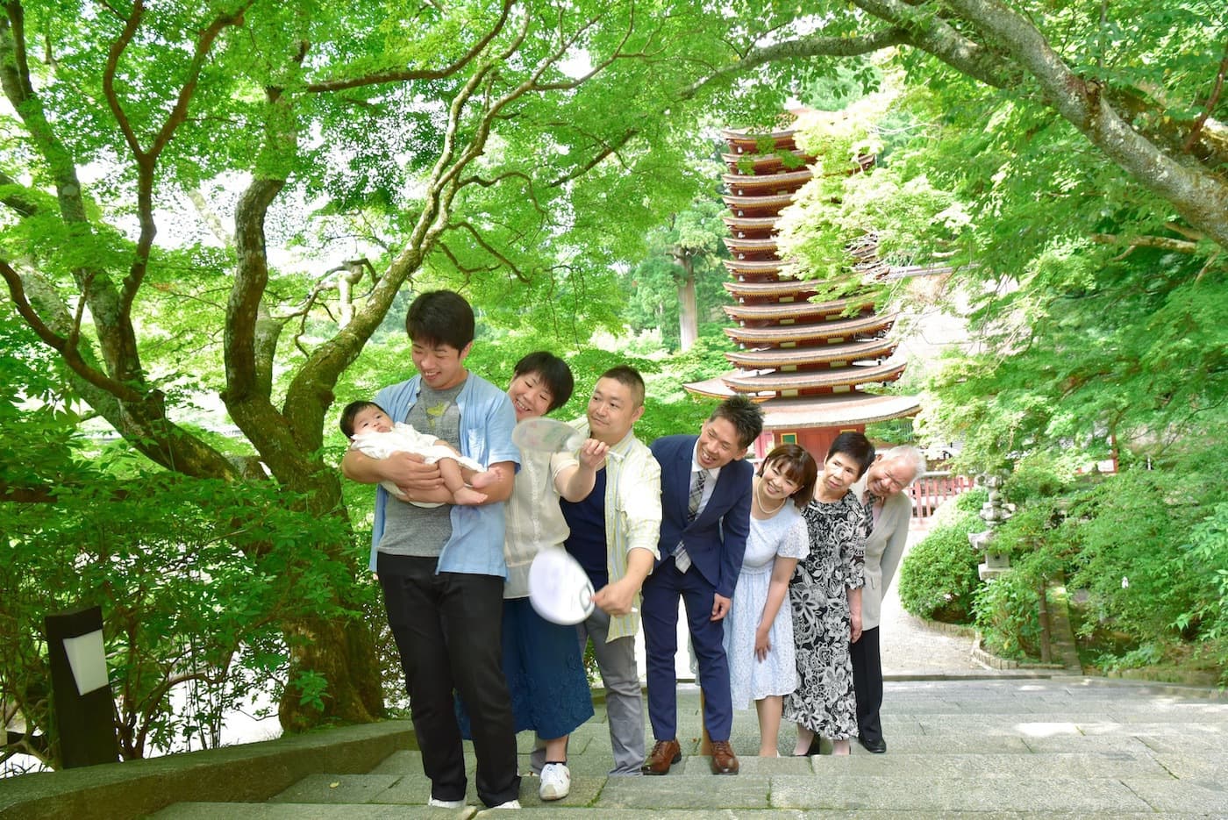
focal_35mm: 24
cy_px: 410
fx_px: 819
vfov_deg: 53.2
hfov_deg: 73.7
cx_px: 614
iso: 2000
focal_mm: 24
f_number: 9
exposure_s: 1/160
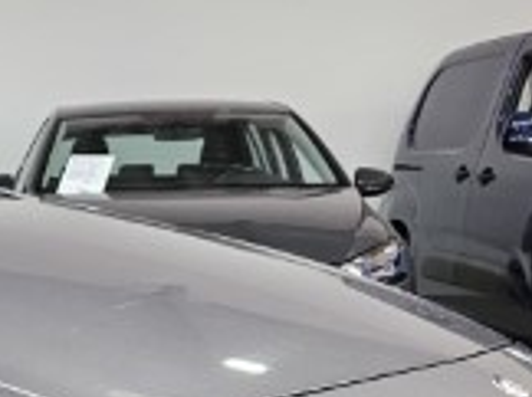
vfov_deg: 14.9
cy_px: 617
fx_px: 1396
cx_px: -269
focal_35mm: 91
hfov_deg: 18.9
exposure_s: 1/180
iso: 160
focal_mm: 6.3
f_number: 1.7
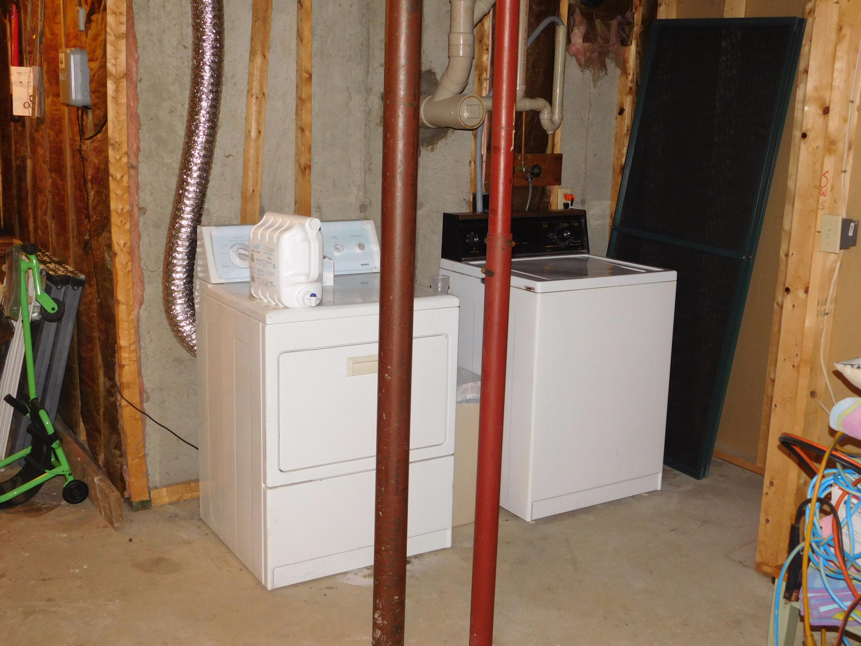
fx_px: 995
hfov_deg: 46.8
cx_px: 430
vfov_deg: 36.0
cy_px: 323
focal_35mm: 40
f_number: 3.6
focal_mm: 7.1
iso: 220
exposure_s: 1/30
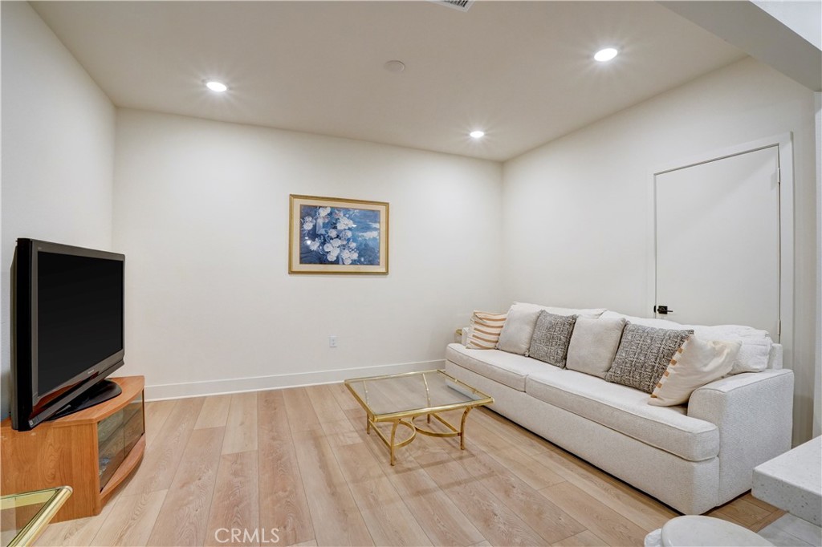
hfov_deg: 100.4
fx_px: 342
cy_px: 274
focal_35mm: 15
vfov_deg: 77.3
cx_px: 411
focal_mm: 10
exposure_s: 1/10
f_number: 11
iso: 400
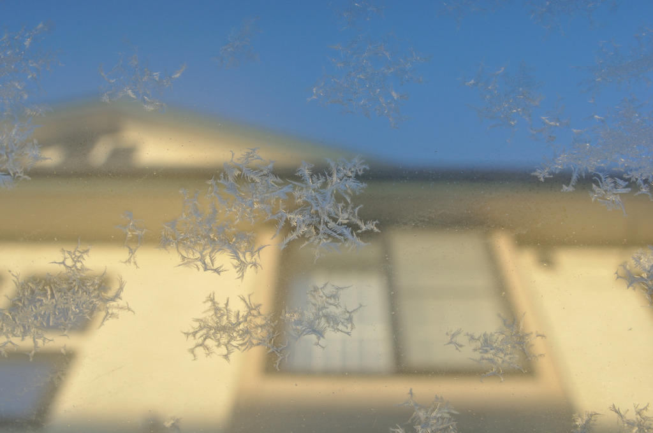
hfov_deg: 53.2
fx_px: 652
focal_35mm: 36
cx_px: 326
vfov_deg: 36.8
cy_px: 216
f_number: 11
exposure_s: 1/80
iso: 200
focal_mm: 24
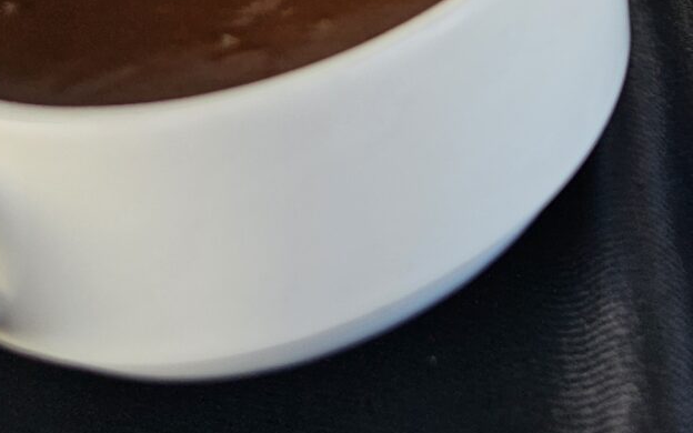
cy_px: -607
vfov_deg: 11.0
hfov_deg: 18.5
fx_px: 1889
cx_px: 1022
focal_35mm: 100
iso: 10
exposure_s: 1/134
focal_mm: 6.3
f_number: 1.7
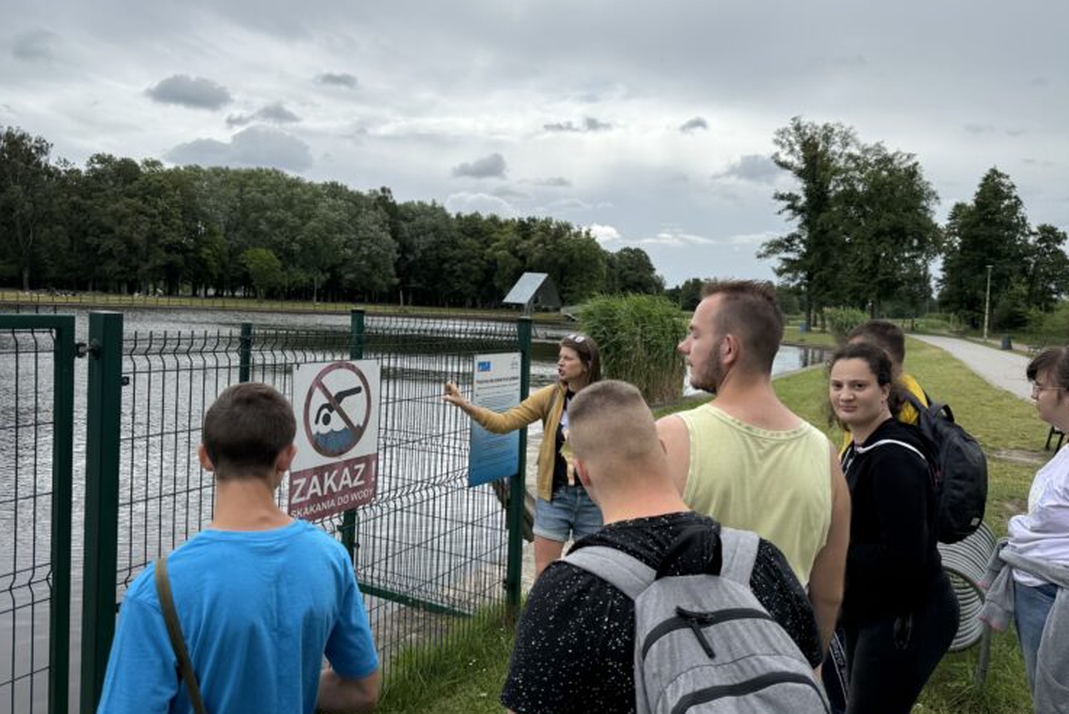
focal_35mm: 26
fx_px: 772
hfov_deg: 69.4
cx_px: 521
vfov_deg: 49.6
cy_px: 337
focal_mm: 6.76
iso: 100
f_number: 1.78
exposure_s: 1/5319
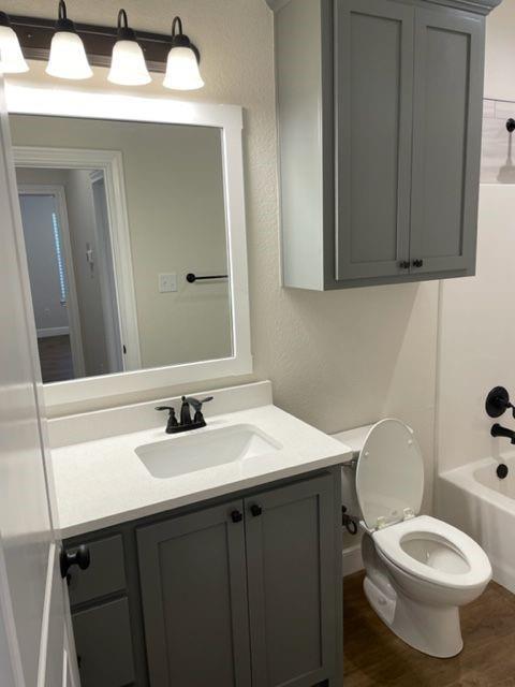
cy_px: 344
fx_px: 516
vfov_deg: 67.3
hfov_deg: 53.1
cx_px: 258
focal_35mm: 26
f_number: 1.6
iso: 64
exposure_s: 1/120
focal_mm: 4.2
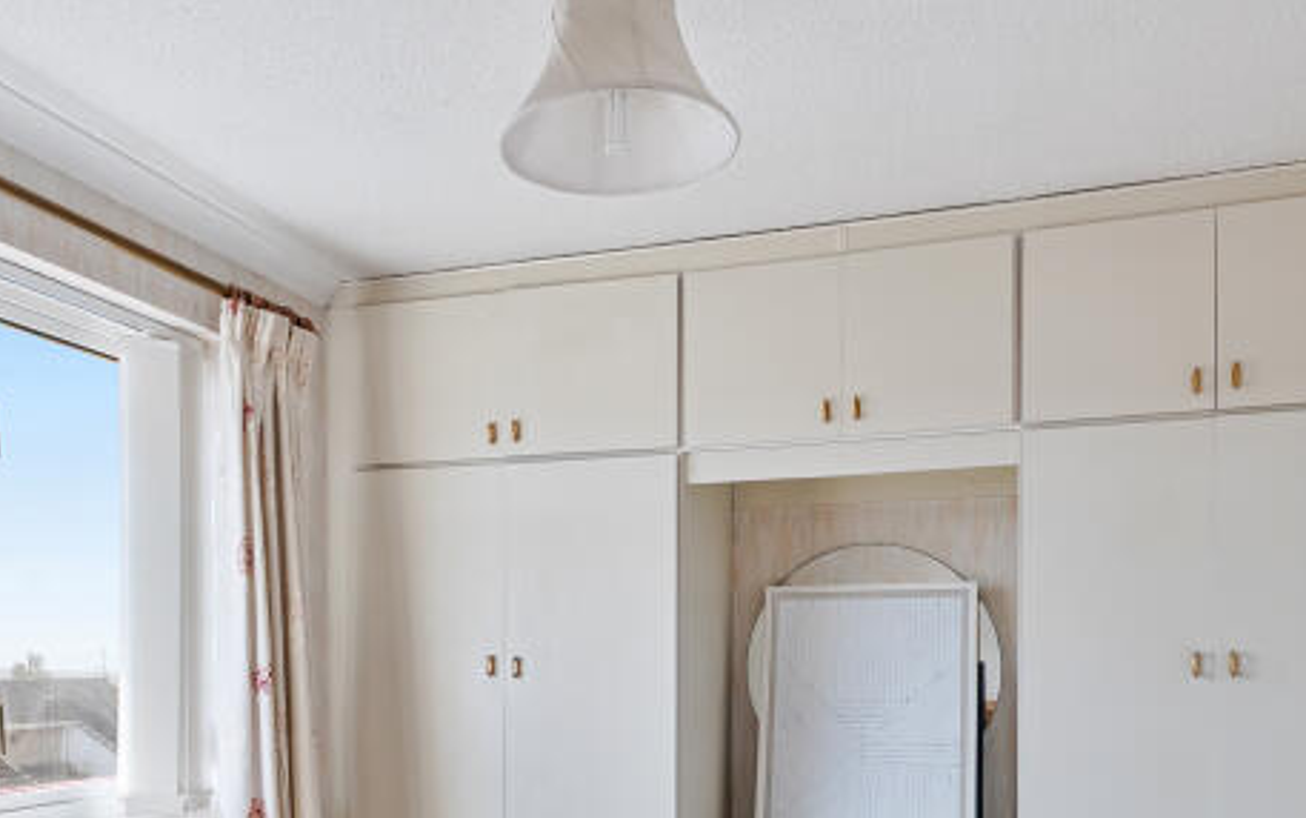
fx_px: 1139
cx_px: 632
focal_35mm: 32
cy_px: 678
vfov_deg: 37.7
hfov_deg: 59.6
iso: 320
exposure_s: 1/1000
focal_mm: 14
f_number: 8
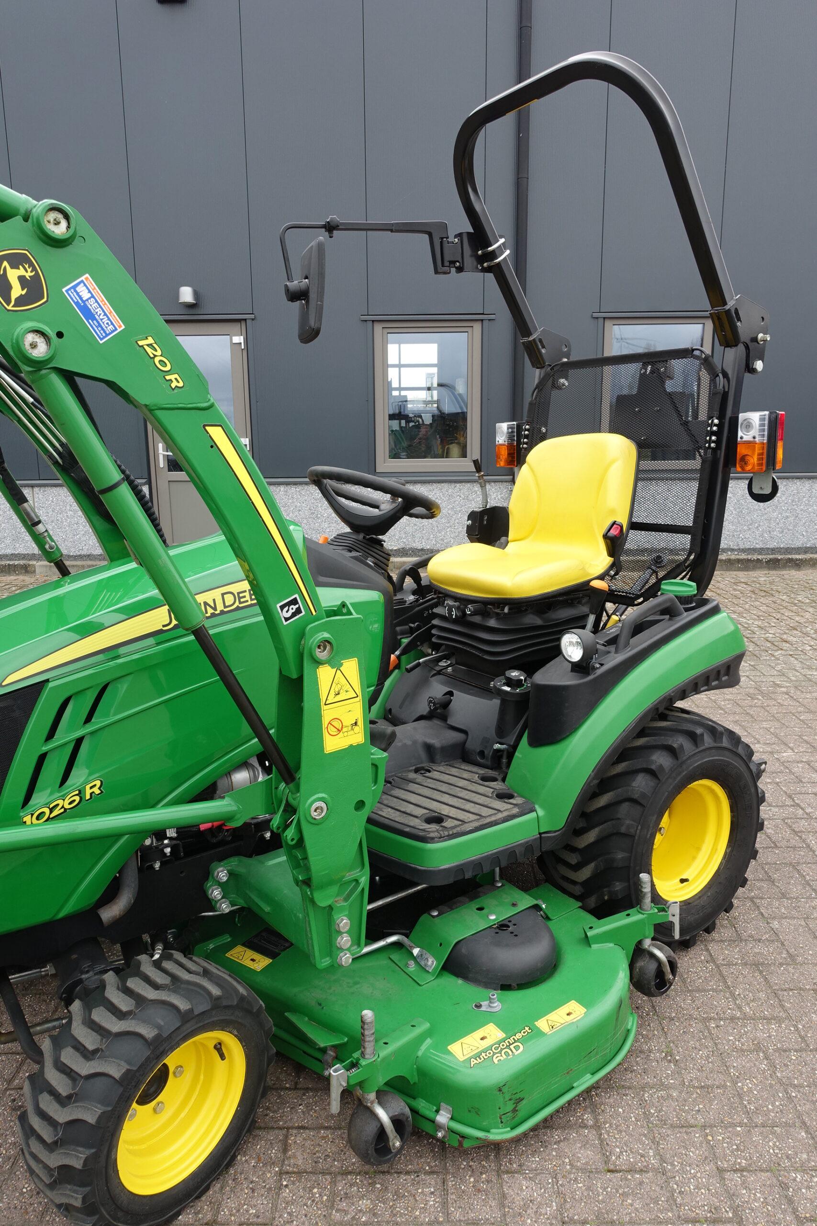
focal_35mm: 24
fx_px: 817
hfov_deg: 53.1
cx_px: 408
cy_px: 613
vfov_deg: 73.7
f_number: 5.6
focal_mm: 8.8
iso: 125
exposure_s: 1/80
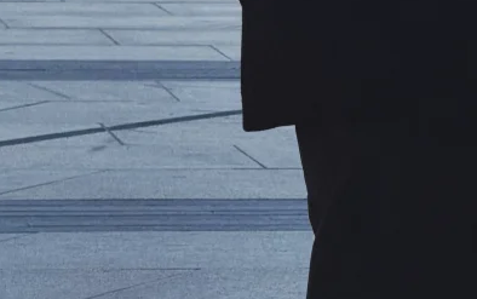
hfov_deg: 5.4
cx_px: 453
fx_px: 5035
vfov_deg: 3.3
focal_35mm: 387
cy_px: -522
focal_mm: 16.89
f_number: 2.8
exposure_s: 1/631
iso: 40
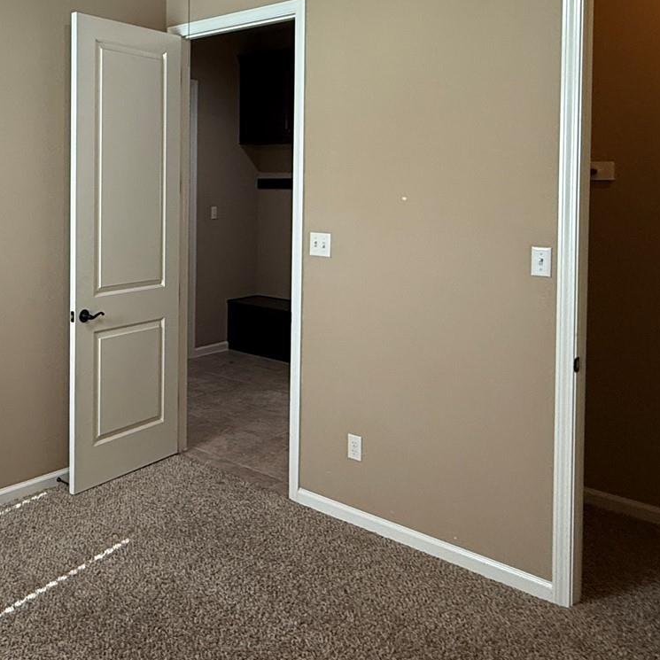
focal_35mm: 34
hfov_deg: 45.8
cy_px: 198
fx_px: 733
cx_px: 127
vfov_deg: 47.3
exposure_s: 1/60
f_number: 2.2
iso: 200
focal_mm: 2.22
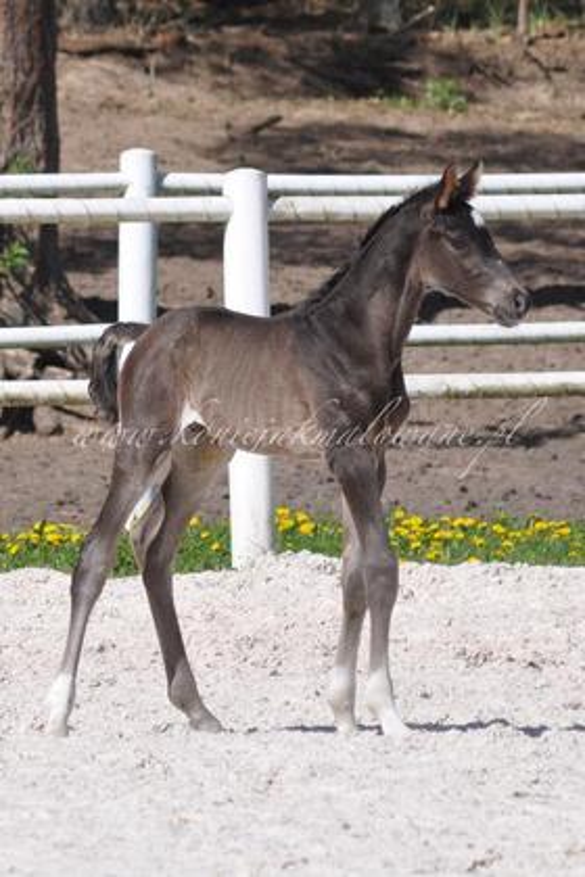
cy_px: 438
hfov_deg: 5.9
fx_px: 5667
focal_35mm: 232
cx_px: 292
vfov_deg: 8.9
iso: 400
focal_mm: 155
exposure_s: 1/1600
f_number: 6.3
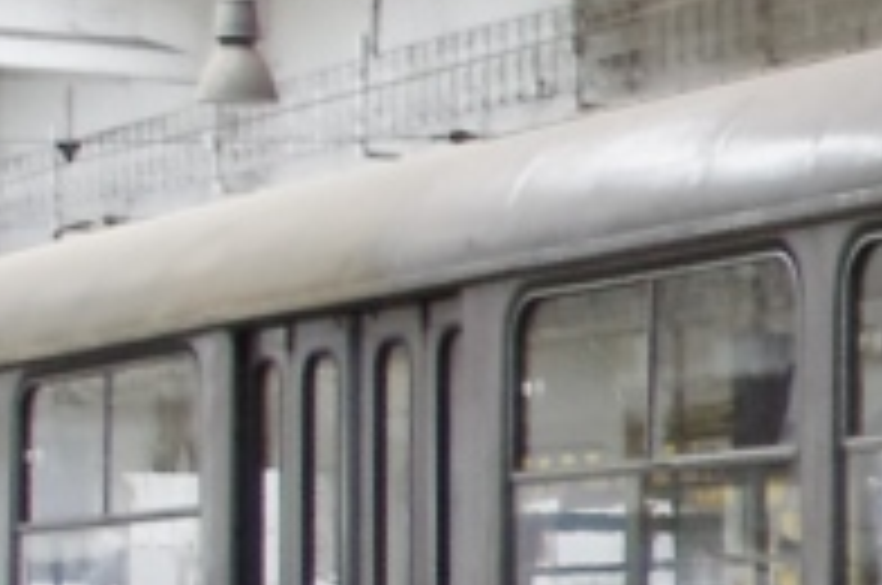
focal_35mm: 190
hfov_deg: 9.6
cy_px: 650
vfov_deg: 7.2
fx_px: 4647
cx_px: 2124
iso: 1600
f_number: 4
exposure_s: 1/50
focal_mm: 21.25
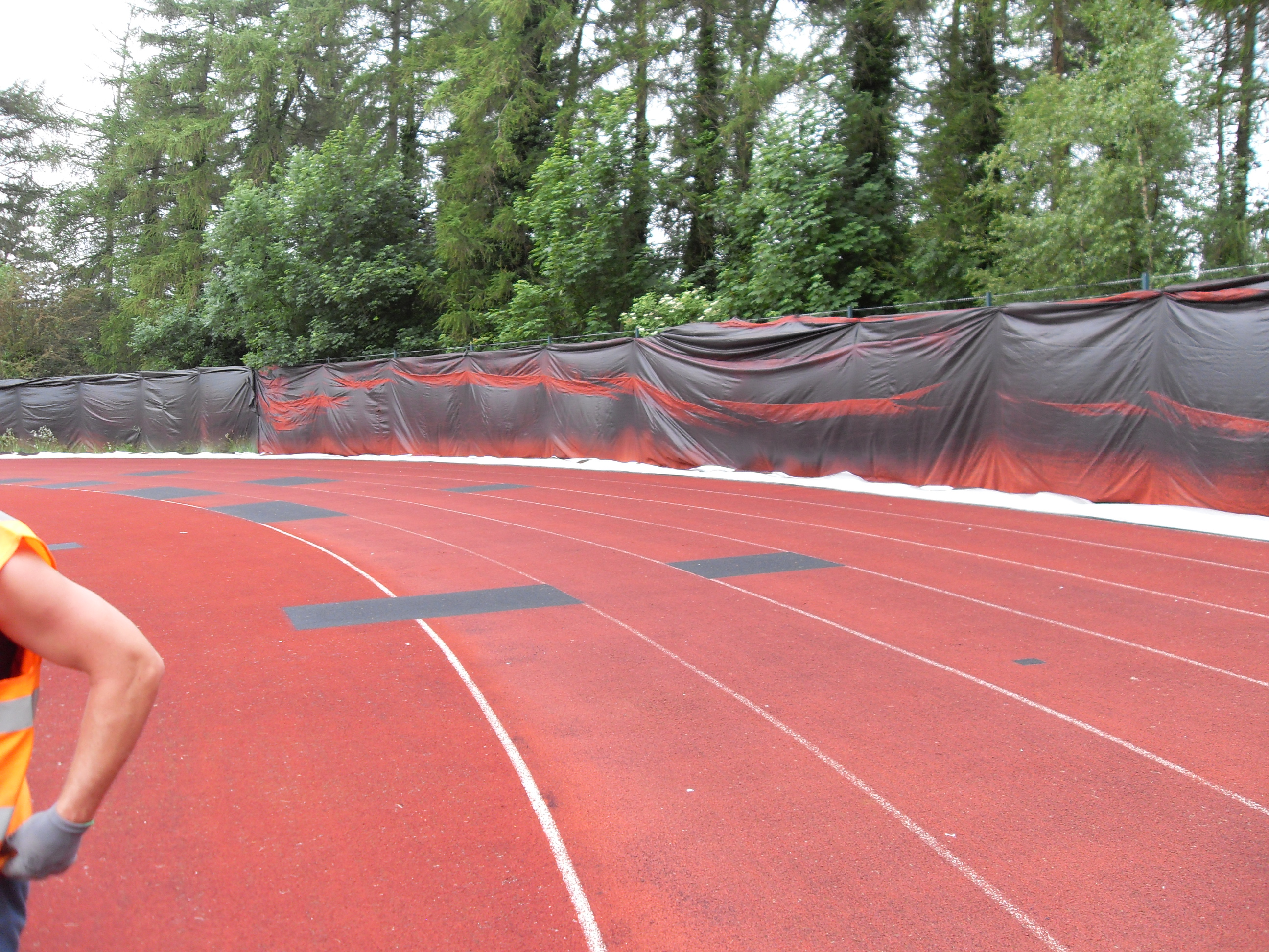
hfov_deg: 54.0
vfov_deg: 41.8
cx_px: 634
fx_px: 1246
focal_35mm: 34
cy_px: 476
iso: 80
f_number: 2.8
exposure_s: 1/90
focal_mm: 6.3
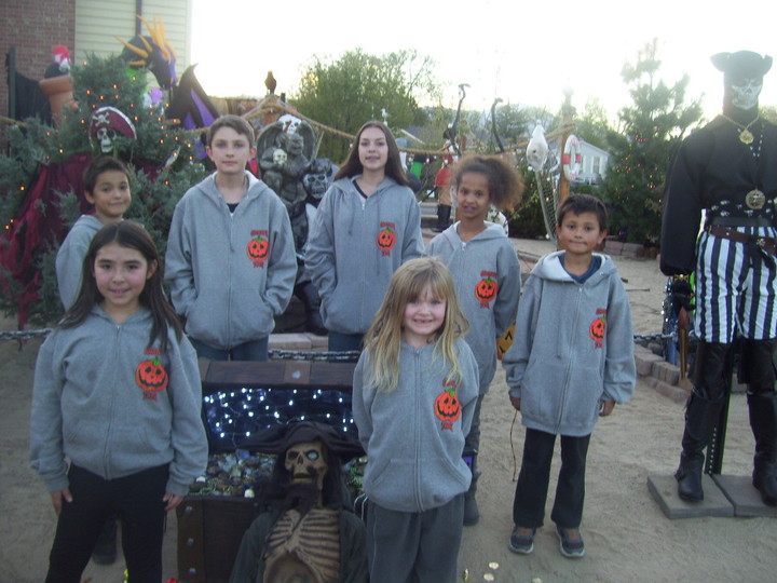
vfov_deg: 39.7
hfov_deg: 51.4
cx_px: 388
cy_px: 292
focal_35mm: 36
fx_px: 808
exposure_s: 1/30
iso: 100
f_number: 2.7
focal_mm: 6
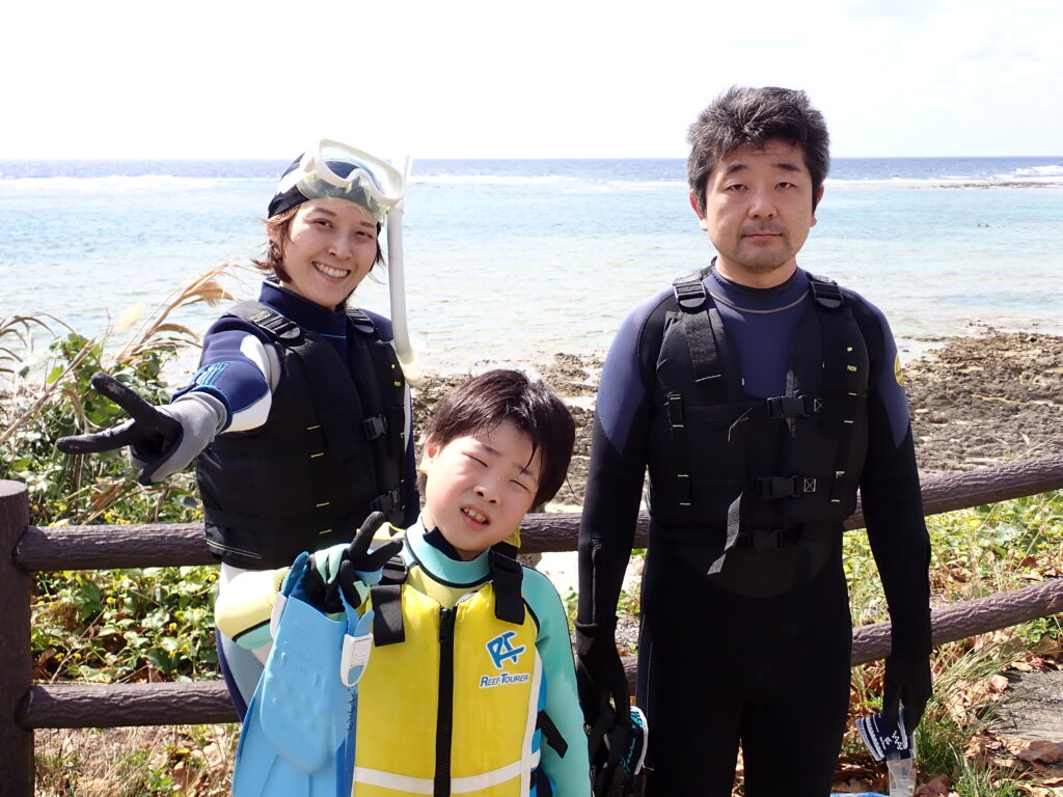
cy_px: 398
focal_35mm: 41
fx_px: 1259
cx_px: 532
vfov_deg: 35.1
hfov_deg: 45.8
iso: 100
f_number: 4
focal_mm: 7.31
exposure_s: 1/400
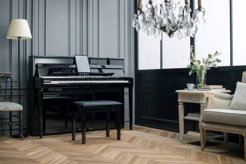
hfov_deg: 39.6
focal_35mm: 50
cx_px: 123
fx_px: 342
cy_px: 82
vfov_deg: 27.0
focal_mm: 50
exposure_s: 1/40
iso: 400
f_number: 4
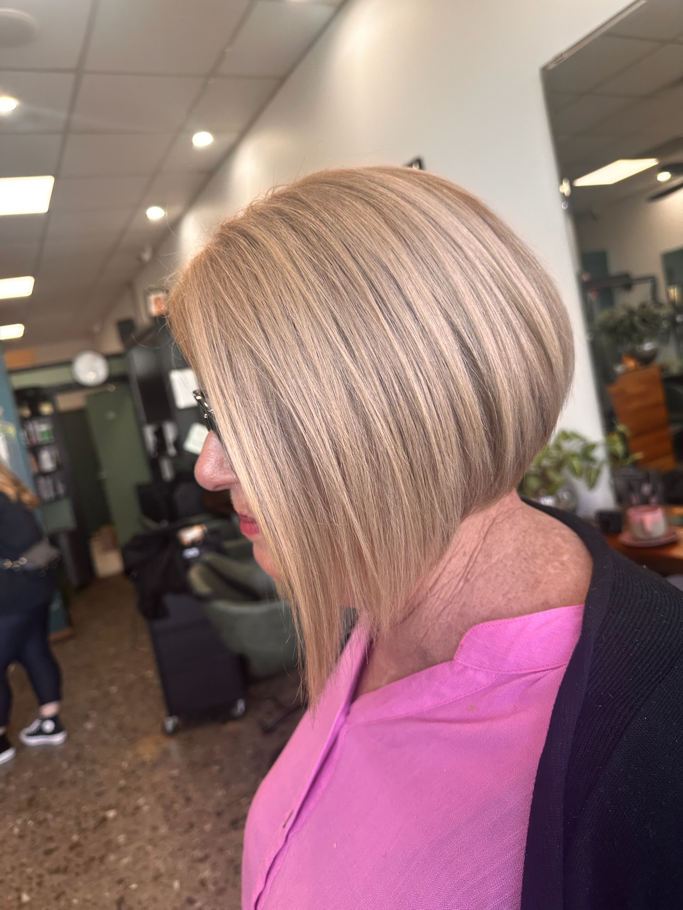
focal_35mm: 24
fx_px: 631
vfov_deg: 71.6
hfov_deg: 56.8
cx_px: 342
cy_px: 455
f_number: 1.78
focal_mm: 6.86
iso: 64
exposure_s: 1/100
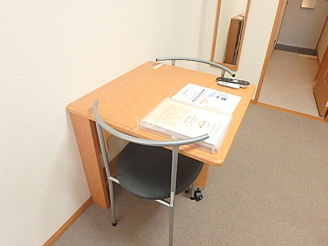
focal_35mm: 23
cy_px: 124
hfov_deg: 73.9
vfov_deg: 58.9
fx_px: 218
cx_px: 172
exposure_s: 1/30
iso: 640
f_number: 3.5
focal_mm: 3.7
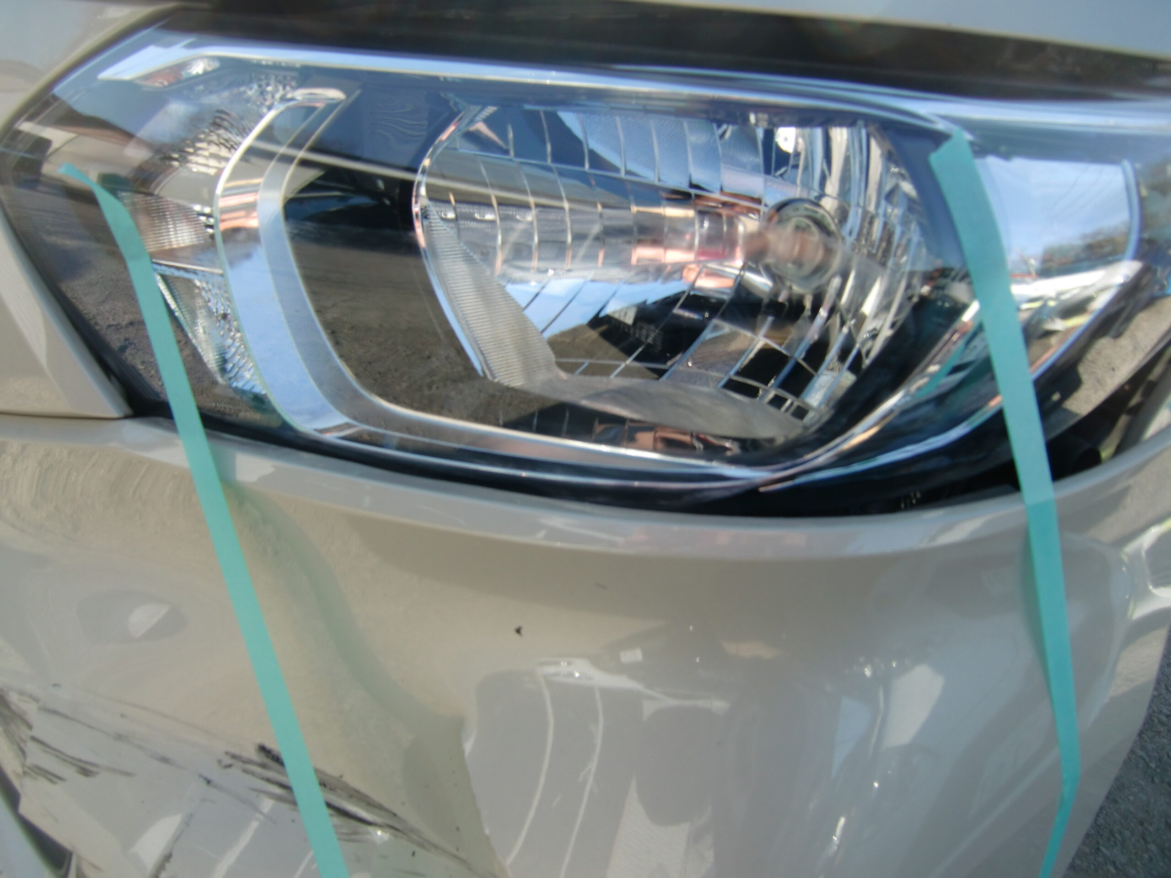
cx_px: 586
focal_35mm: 24
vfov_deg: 56.8
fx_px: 812
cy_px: 439
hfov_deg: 71.6
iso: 64
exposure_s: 1/250
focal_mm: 4.3
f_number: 3.2
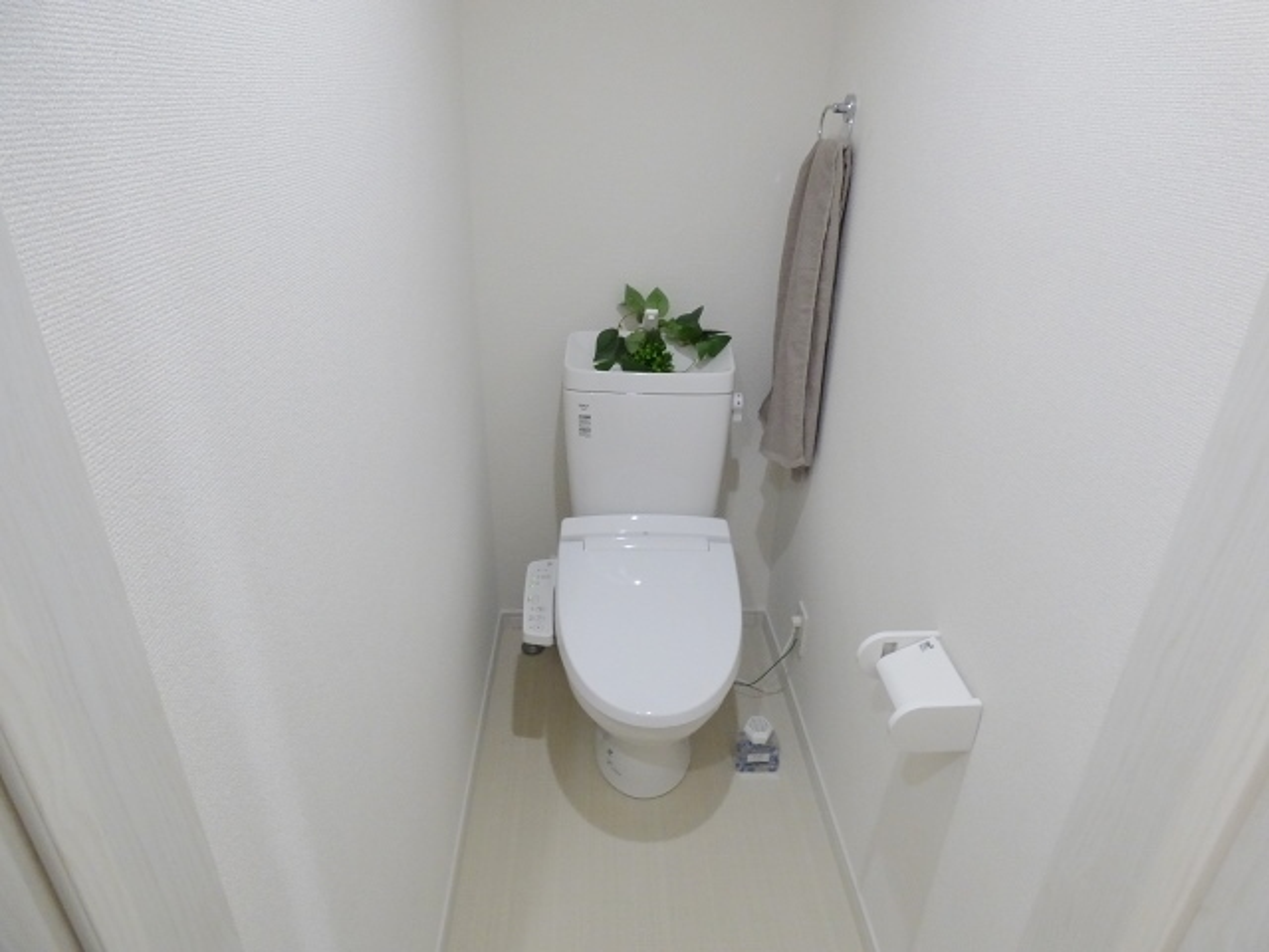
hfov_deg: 81.7
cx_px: 634
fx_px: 733
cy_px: 476
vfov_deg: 66.0
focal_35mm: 20
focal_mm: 3.58
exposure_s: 1/60
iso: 250
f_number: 2.8
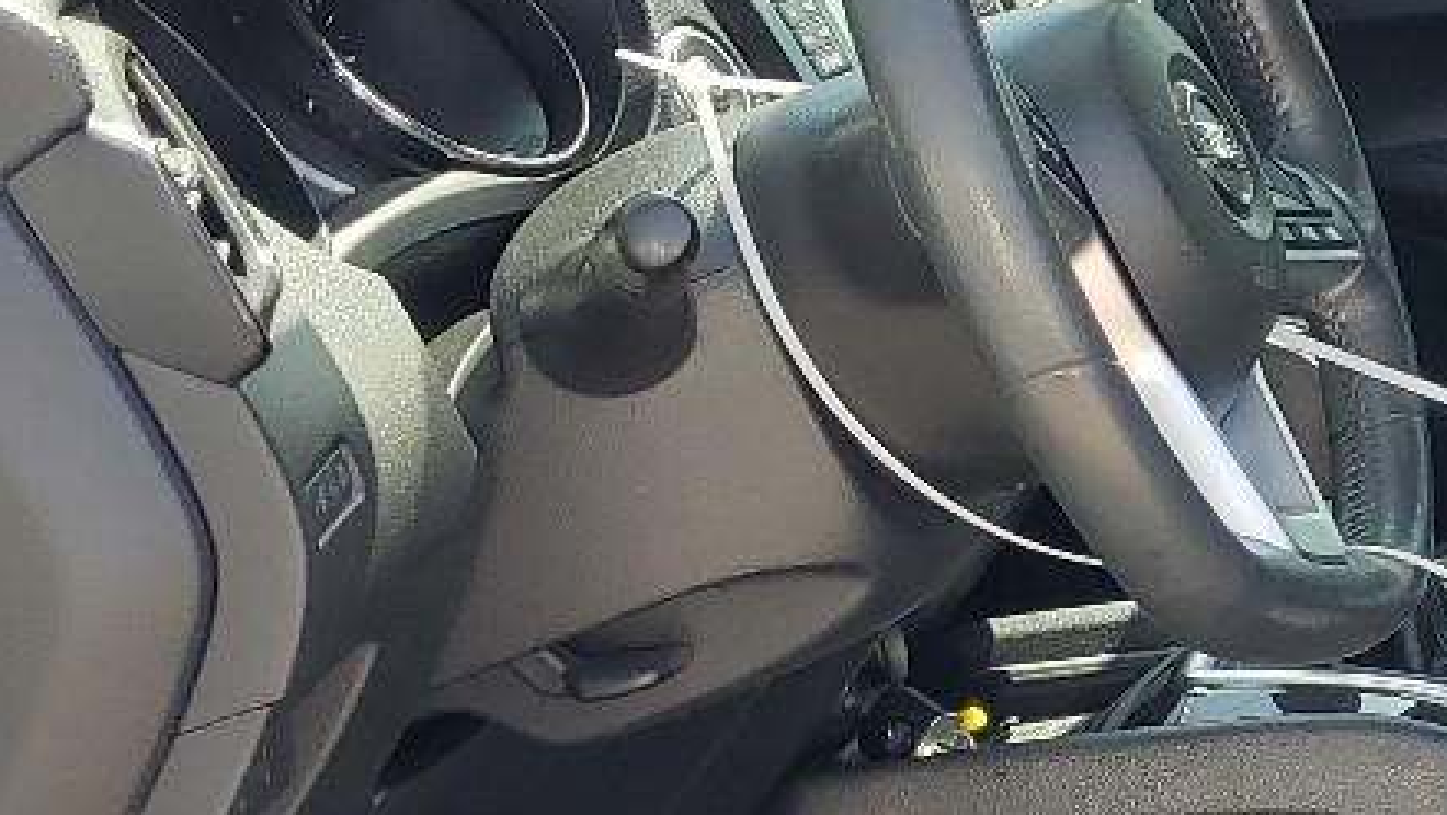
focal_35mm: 103
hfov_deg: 20.0
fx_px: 3954
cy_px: 424
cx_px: 1523
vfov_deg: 11.8
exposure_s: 1/500
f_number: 1.5
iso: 50
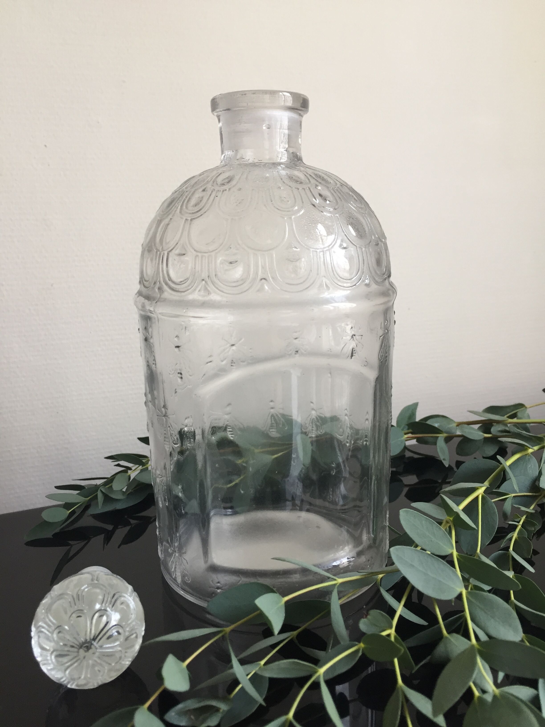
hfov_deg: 48.2
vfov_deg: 61.7
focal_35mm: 29
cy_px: 364
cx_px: 272
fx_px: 609
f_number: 2.2
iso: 100
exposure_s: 1/33
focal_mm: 4.15
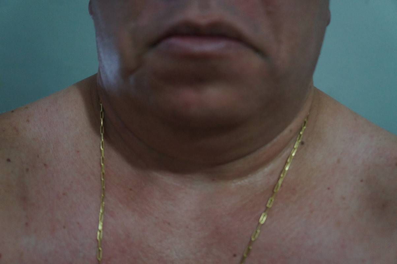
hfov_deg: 51.3
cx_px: 198
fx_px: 413
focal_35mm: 38
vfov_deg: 35.4
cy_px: 132
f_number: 4
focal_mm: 25
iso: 2000
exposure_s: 1/60
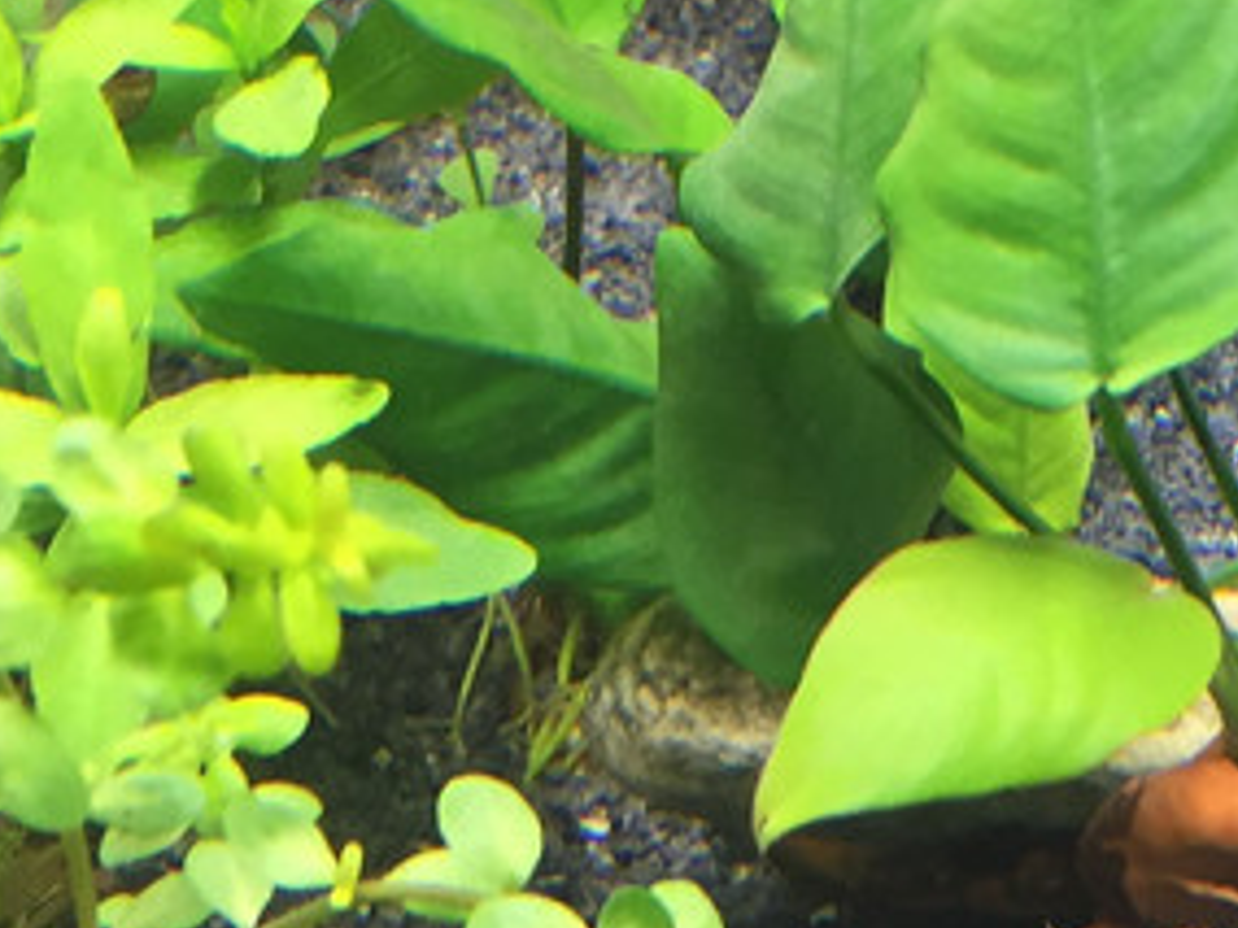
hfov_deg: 17.6
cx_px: 1266
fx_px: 3898
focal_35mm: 109
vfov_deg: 13.5
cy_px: 183
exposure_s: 1/33
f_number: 2.2
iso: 50
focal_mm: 4.15
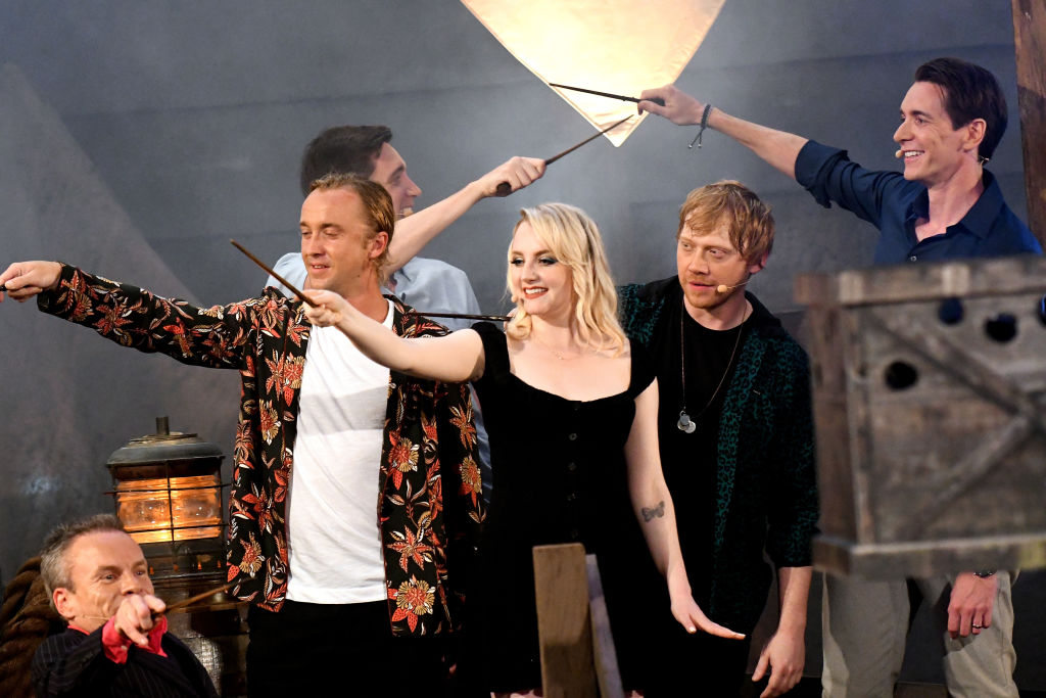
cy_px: 349
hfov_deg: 7.6
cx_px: 523
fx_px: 7846
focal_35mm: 270
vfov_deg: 5.1
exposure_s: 1/125
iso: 8000
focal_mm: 180
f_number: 3.2
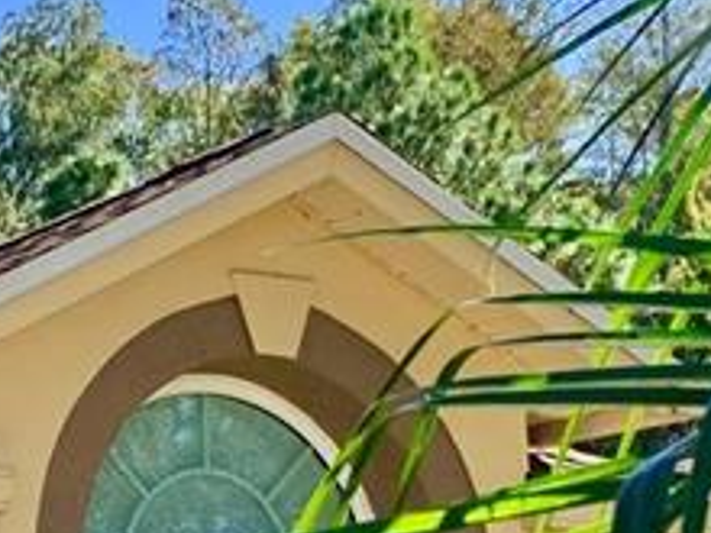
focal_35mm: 121
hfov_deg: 15.2
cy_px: 759
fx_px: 2485
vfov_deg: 11.8
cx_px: -310
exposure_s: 1/815
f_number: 1.8
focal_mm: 4.25
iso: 25
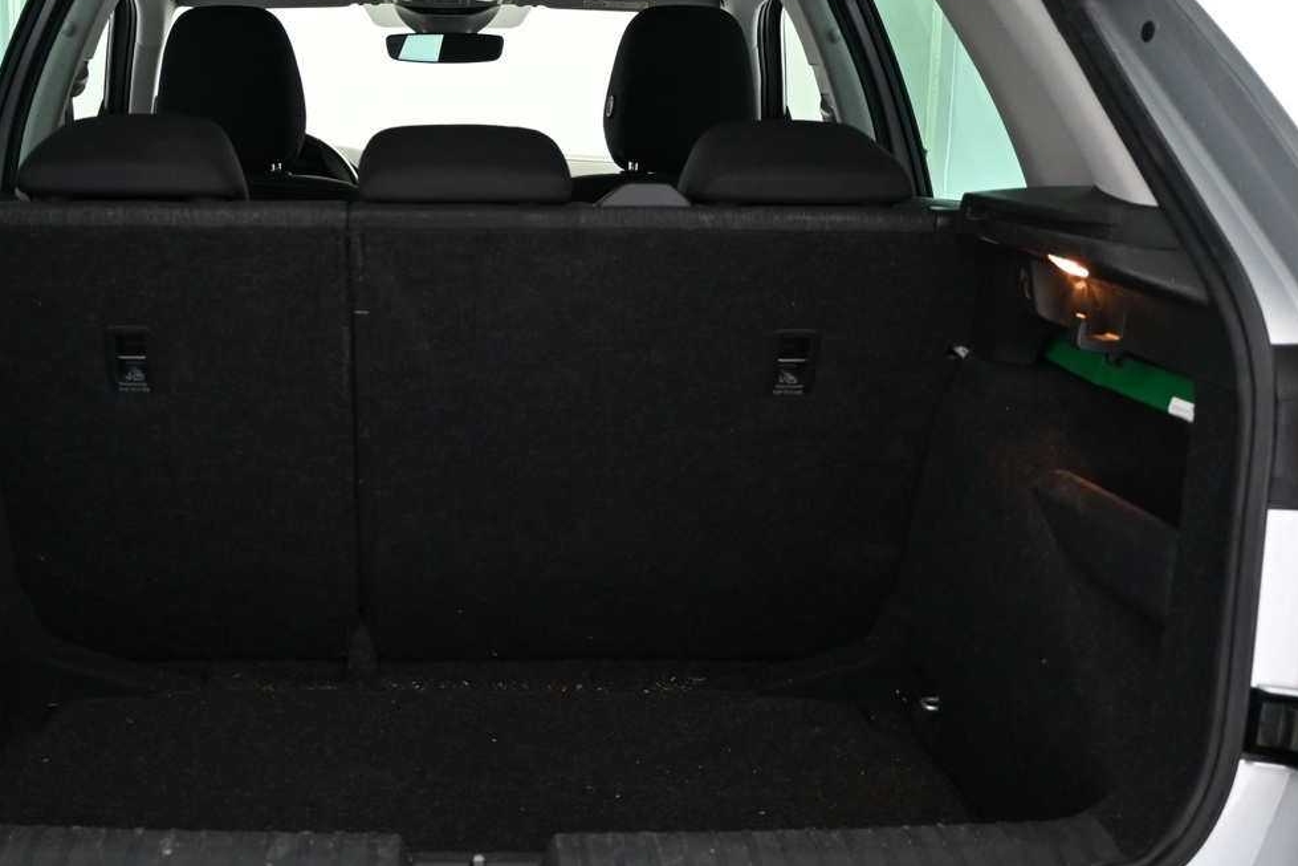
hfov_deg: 40.4
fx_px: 1746
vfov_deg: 27.9
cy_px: 440
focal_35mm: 48
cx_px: 457
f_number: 3.8
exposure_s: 1/30
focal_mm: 19.5
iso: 1100
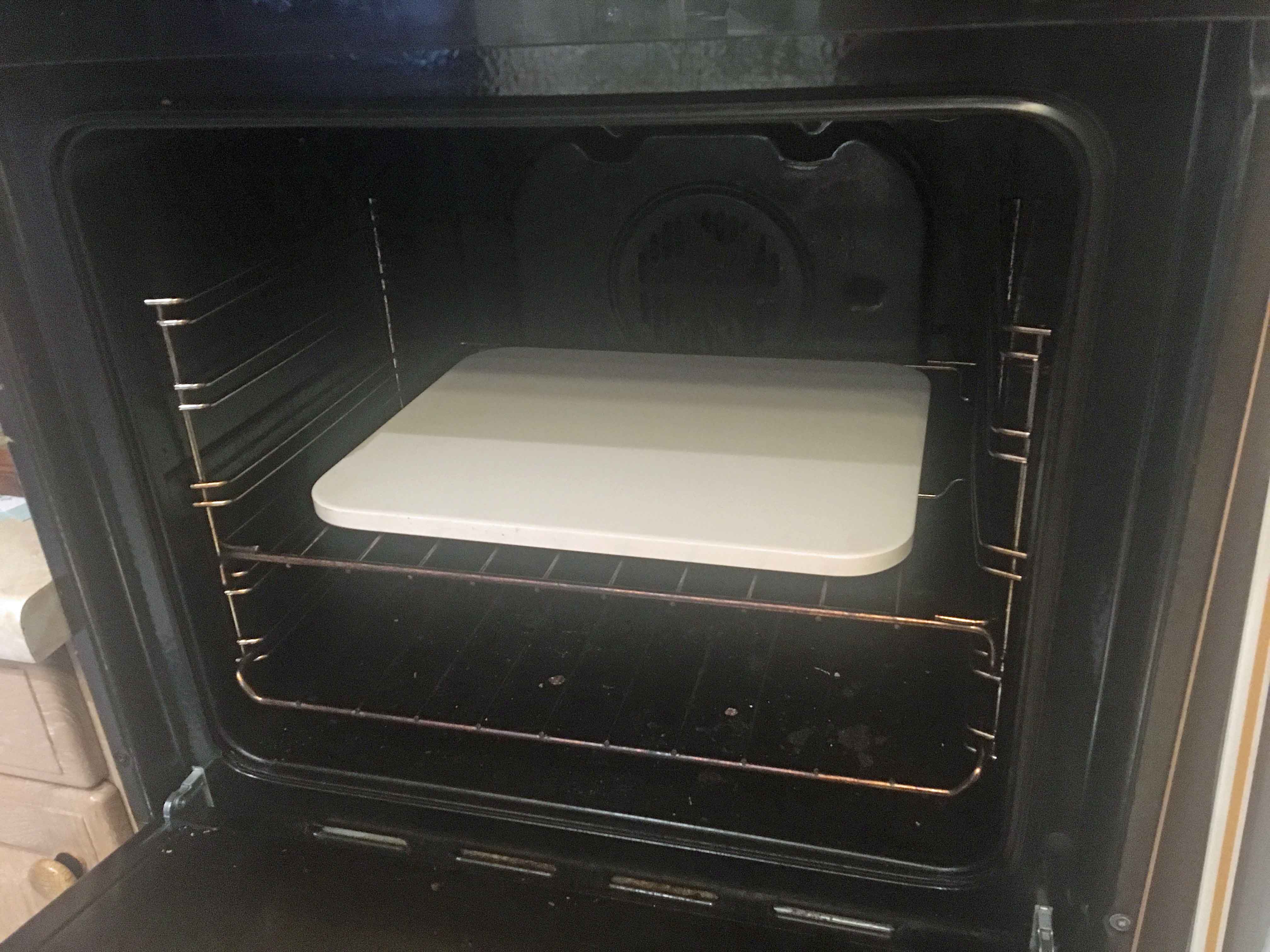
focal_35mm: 29
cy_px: 476
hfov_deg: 61.7
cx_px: 635
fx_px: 1064
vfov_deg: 48.2
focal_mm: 4.15
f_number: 2.2
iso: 200
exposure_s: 1/17
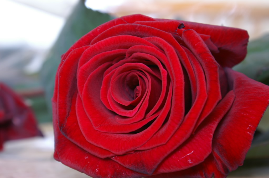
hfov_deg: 19.5
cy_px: 89
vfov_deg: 13.0
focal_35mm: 105
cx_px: 134
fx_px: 784
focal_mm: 70
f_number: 11
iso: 400
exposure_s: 1/2
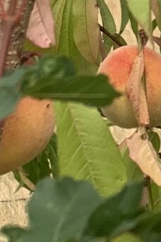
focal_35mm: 202
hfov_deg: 6.7
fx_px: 1358
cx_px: 243
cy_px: -116
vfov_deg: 9.9
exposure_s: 1/991
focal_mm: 4.25
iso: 25
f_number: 1.8
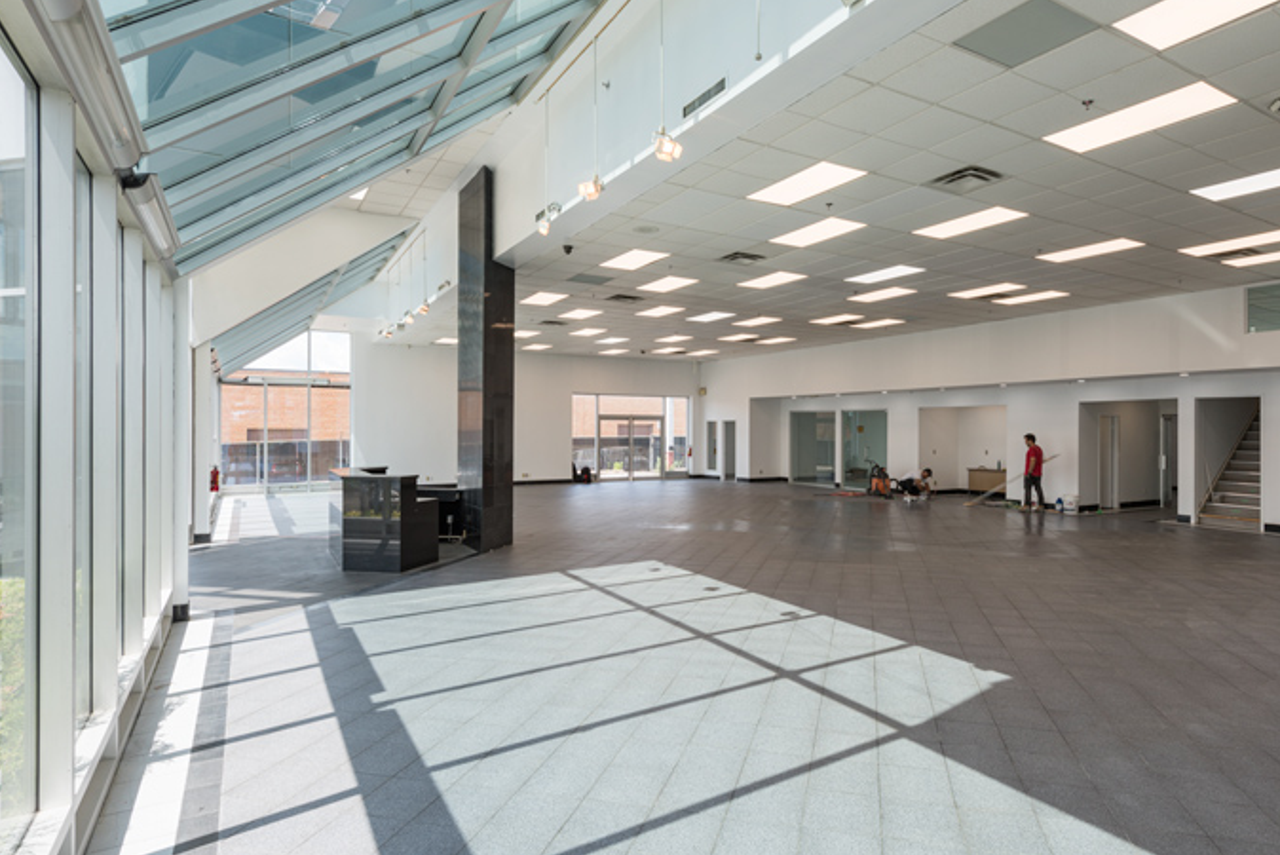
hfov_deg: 86.7
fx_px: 676
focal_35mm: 19
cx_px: 689
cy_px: 448
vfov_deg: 64.6
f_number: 16
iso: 64
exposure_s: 1/6
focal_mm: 16
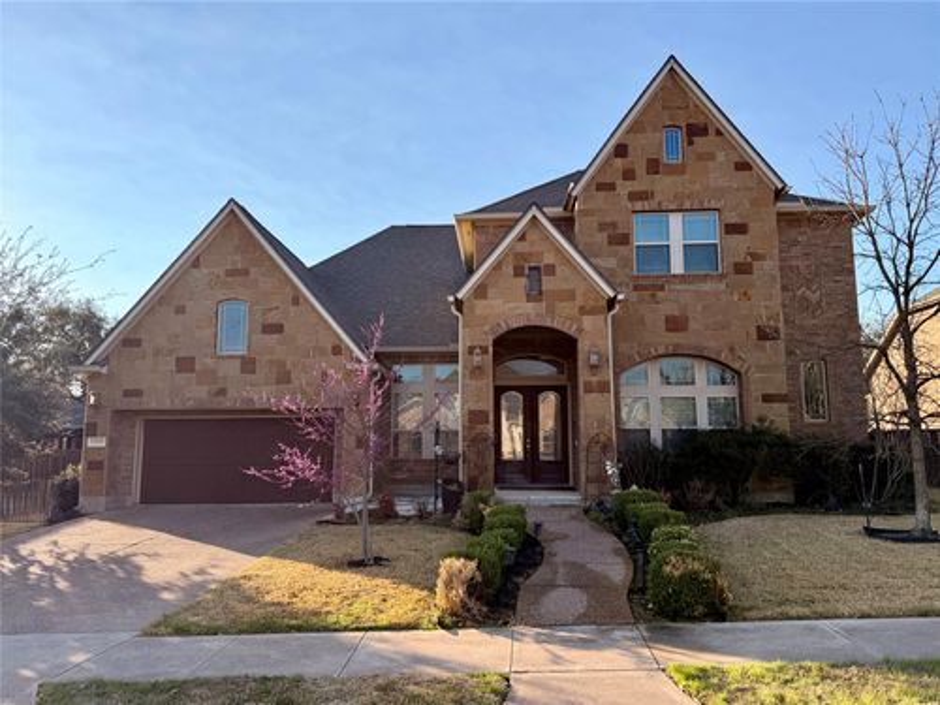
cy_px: 352
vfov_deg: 56.8
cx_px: 470
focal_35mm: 24
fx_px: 652
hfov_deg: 71.6
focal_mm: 6.76
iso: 100
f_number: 1.78
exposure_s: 1/4405
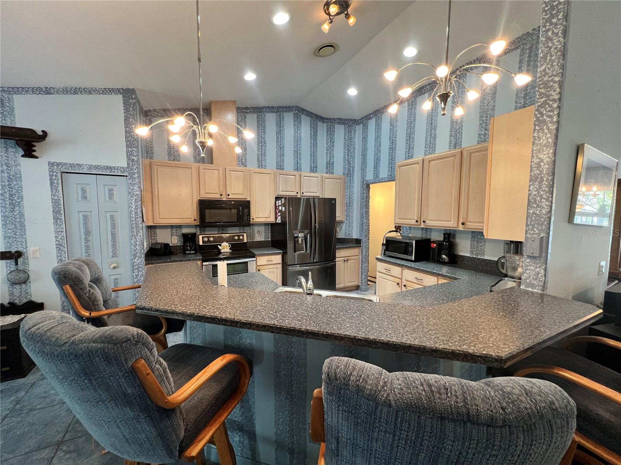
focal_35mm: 13
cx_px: 310
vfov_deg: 89.9
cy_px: 232
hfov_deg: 106.2
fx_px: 233
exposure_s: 1/60
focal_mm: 1.57
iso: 200
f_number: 1.8
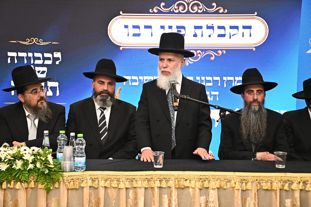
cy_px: 104
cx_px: 156
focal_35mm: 62
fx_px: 535
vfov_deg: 21.9
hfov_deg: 32.4
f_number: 5.6
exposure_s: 1/160
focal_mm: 62
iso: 1000
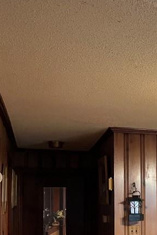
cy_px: 188
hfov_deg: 17.4
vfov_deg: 30.2
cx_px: 273
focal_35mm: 65
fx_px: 425
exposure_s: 1/40
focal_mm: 5.1
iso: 400
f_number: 1.6
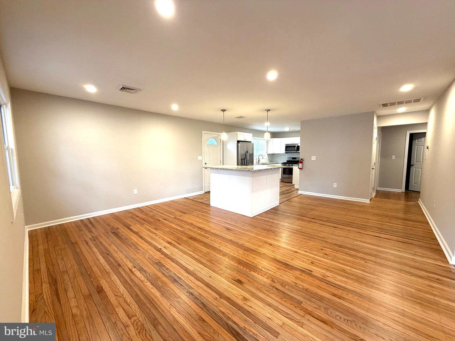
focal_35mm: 14
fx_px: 184
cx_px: 228
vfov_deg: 85.7
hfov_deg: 102.1
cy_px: 170
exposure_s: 1/60
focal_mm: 2.22
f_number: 2.2
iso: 200
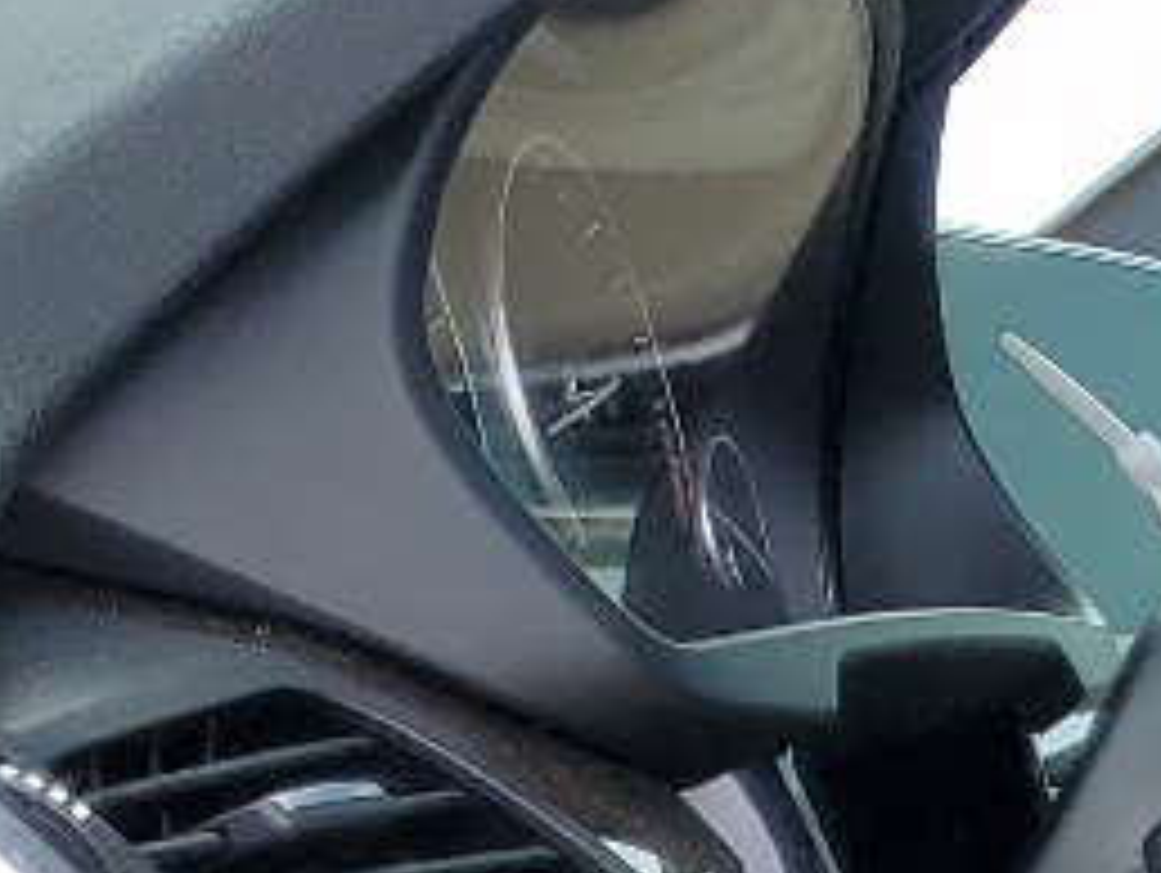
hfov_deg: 10.8
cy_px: 1598
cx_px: 2574
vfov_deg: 8.8
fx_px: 5405
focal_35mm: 161
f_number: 1.5
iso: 50
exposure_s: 1/769
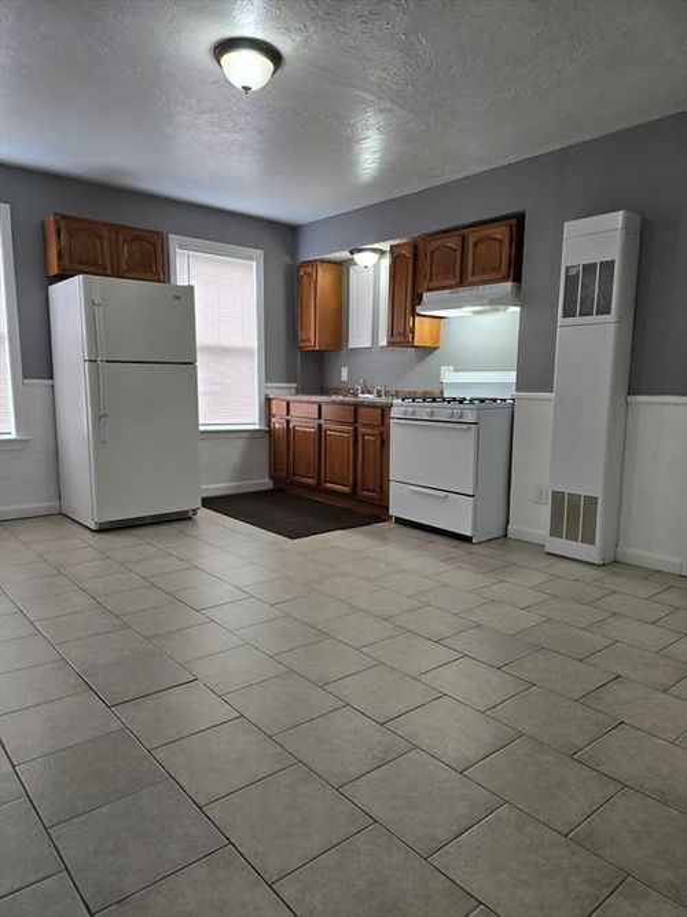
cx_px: 344
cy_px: 458
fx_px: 609
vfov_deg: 73.9
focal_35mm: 23
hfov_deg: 58.9
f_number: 1.7
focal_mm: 6.3
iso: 80
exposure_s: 1/120
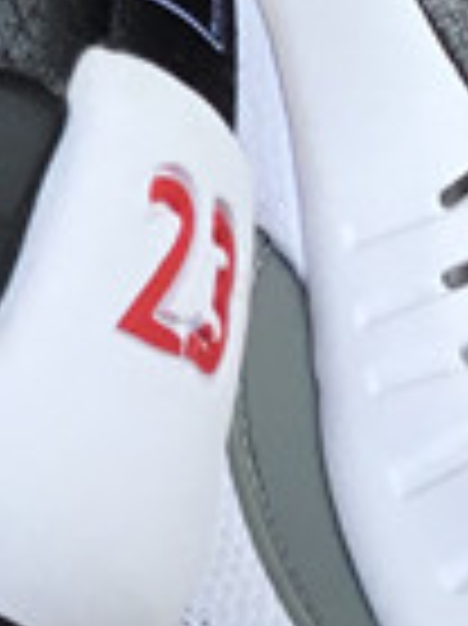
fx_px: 3629
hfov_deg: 6.8
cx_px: -819
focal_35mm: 201
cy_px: -372
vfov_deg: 9.5
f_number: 2.4
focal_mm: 3.3
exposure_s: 1/261
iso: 25
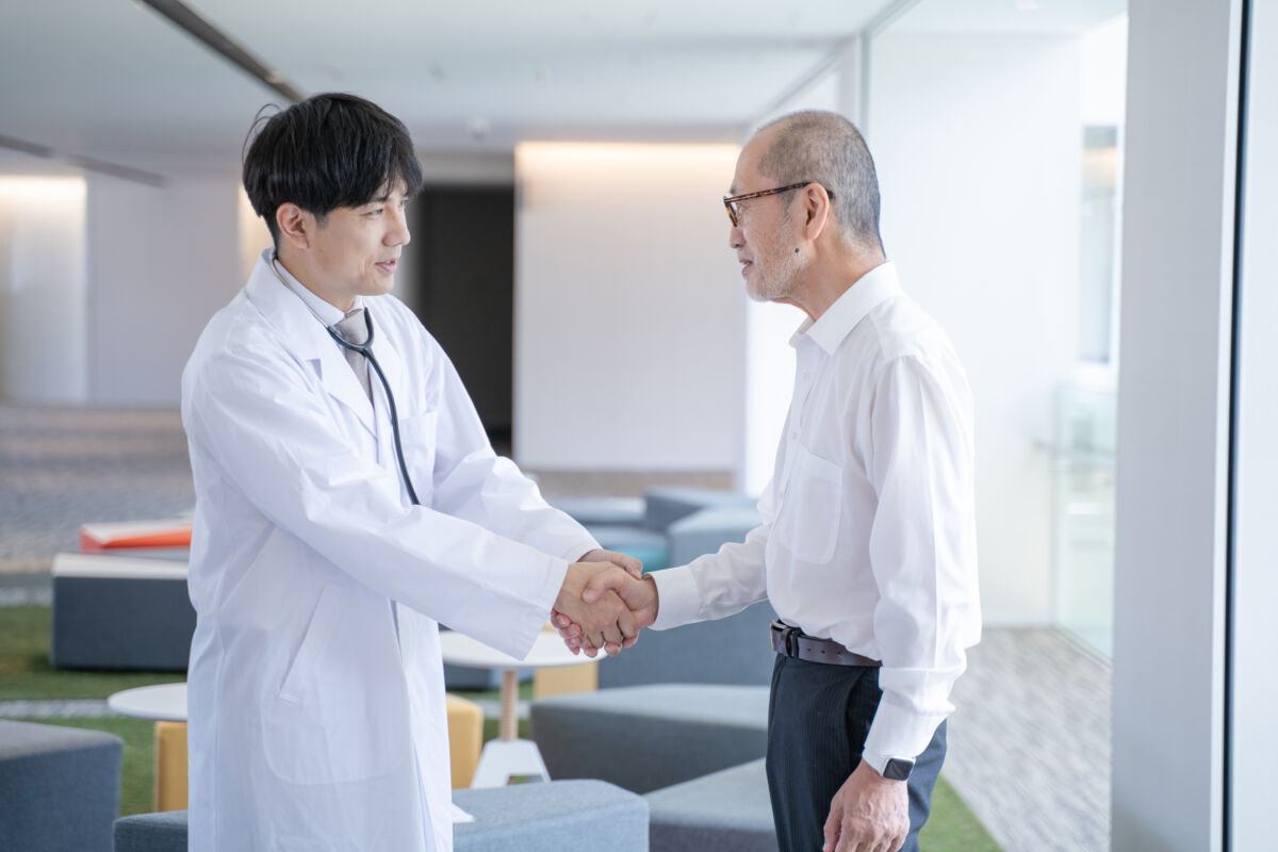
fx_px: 2662
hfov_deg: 27.0
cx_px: 639
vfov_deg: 18.2
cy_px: 426
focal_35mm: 75
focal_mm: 75
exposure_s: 1/125
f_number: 2.8
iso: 200
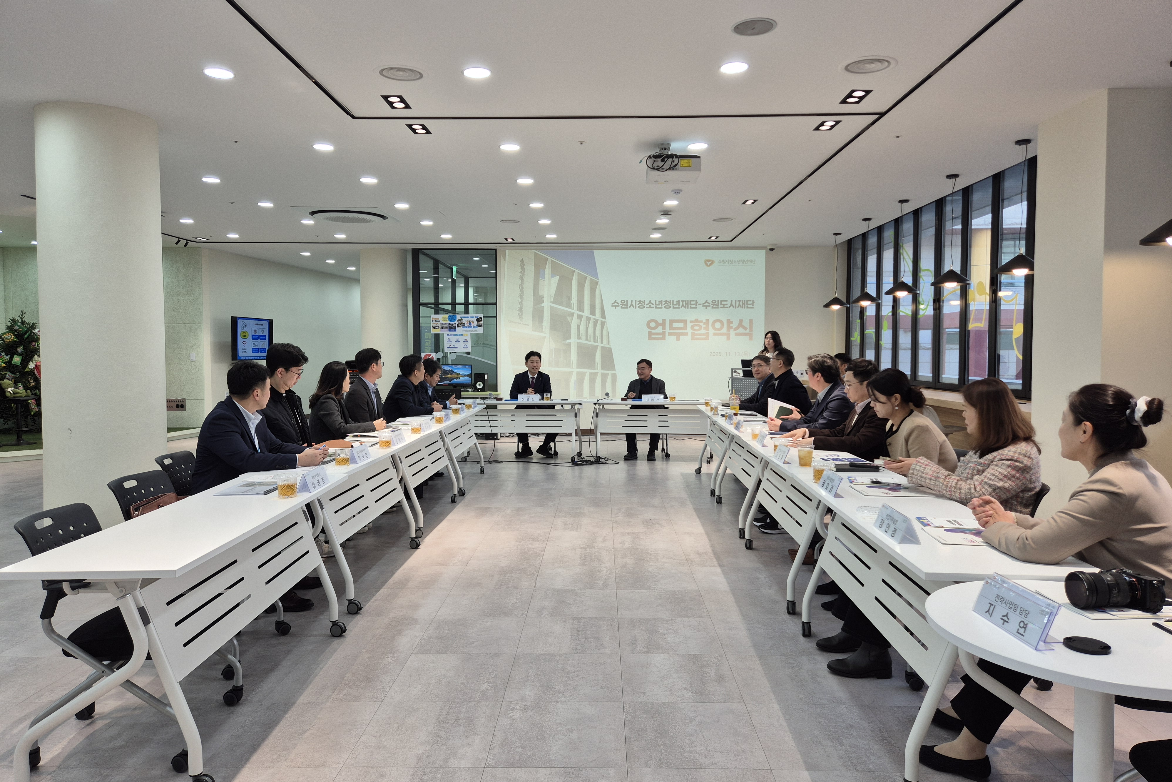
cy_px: 370
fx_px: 781
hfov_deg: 73.7
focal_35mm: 24
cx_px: 588
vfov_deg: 53.1
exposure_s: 1/120
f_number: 1.8
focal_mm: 5.4
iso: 40
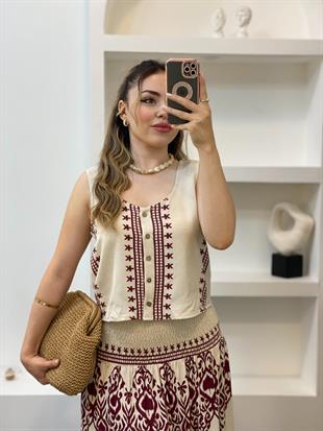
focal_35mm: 52
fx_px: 647
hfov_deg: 28.0
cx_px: 162
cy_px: 216
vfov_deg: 36.8
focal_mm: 6
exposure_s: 1/100
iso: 100
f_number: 2
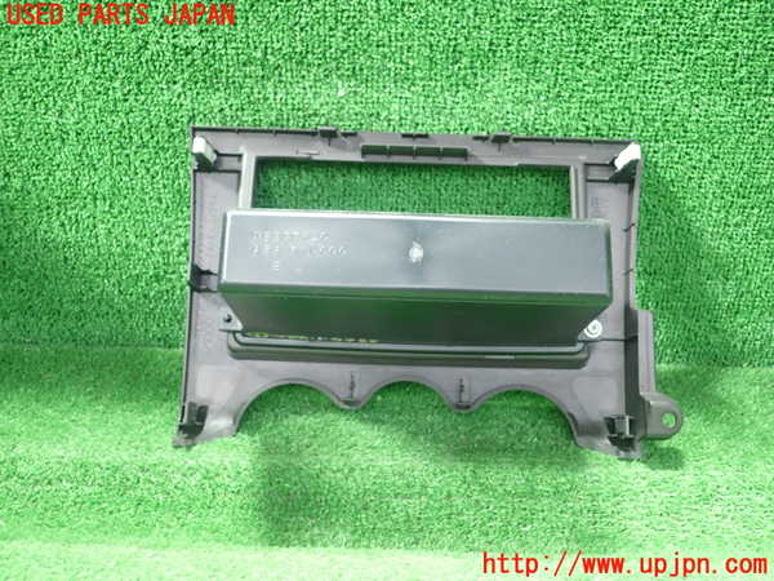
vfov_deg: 46.8
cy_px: 290
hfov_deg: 60.0
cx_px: 387
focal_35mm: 30
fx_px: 671
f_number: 2.3
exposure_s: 1/40
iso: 800
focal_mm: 5.5
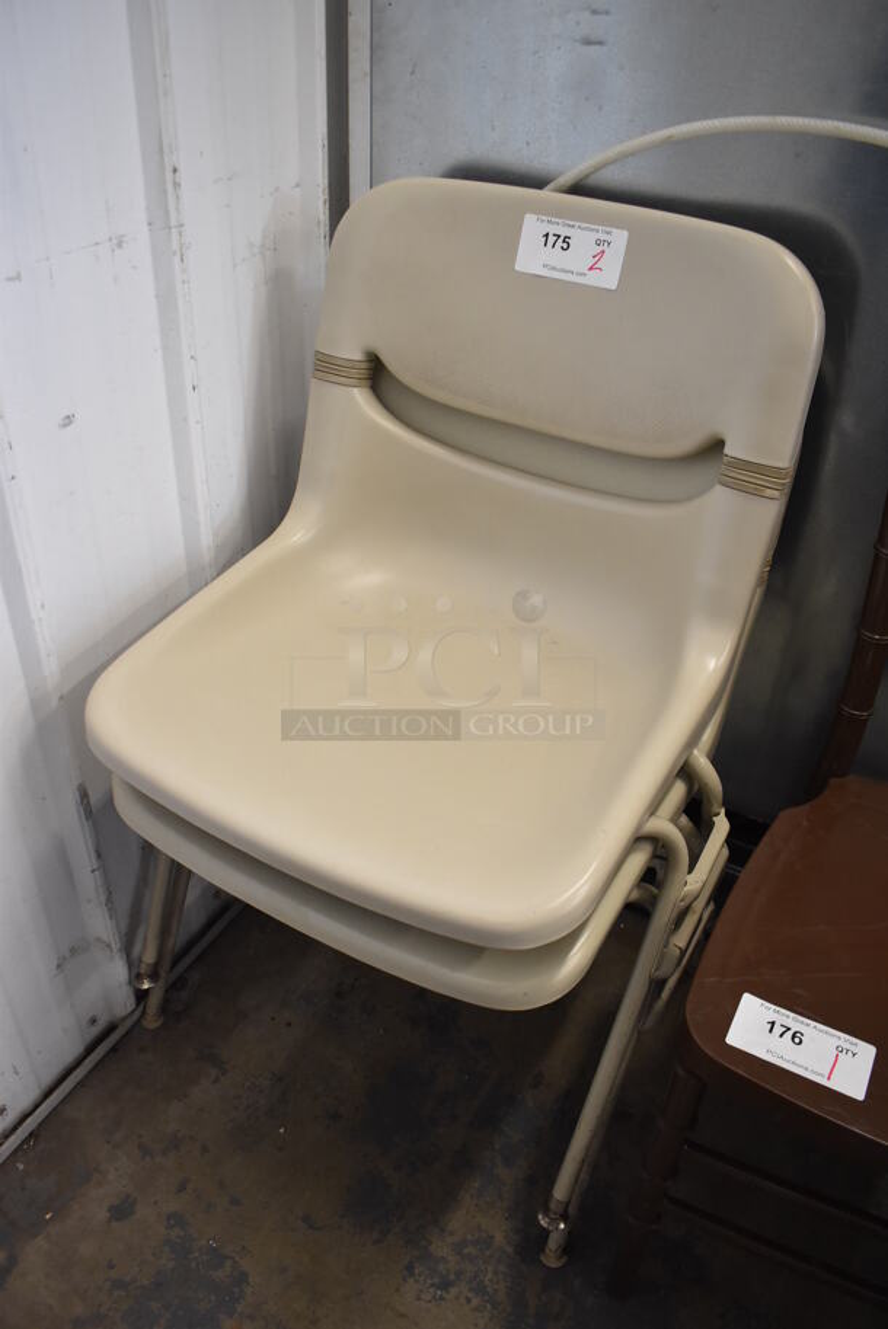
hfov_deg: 48.0
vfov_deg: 67.3
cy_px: 664
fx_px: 997
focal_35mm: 27
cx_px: 444
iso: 1400
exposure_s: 1/125
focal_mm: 18
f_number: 3.5
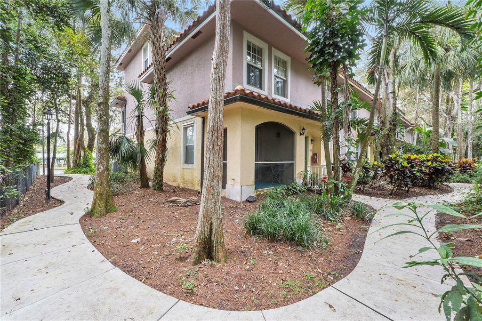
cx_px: 241
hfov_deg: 100.4
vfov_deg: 77.3
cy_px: 160
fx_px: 201
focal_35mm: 15
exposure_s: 1/5
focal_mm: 10
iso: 100
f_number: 11
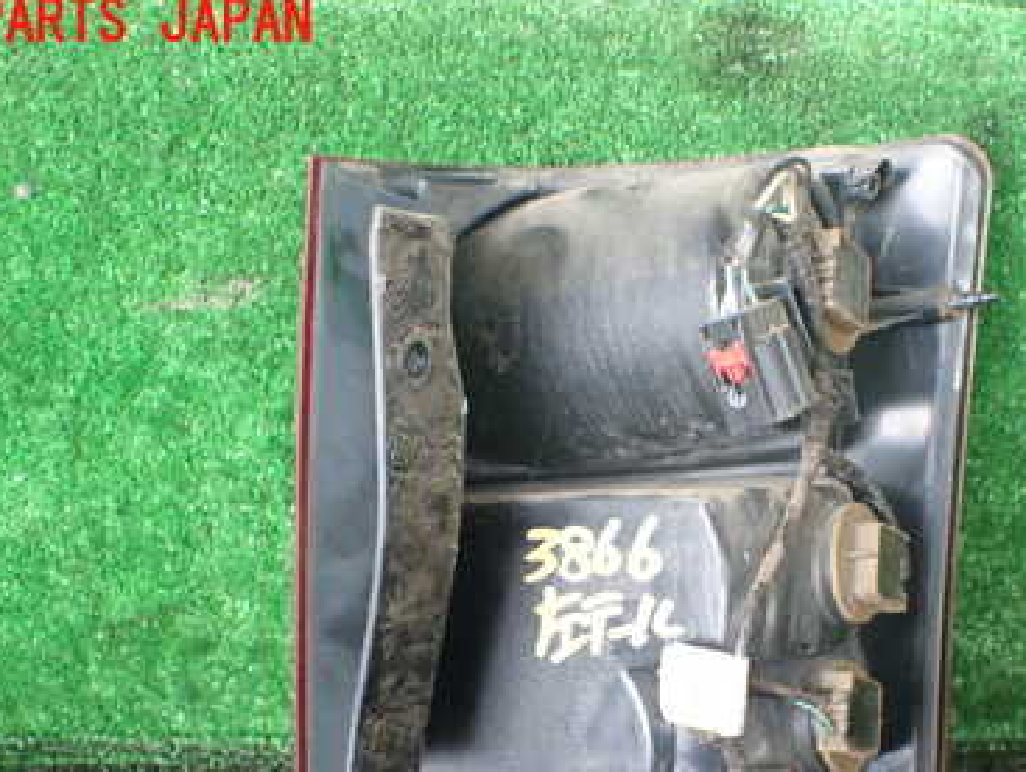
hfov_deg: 38.6
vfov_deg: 29.1
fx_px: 1454
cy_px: 618
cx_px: 643
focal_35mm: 49
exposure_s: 1/80
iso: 800
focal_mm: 5.4
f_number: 2.3
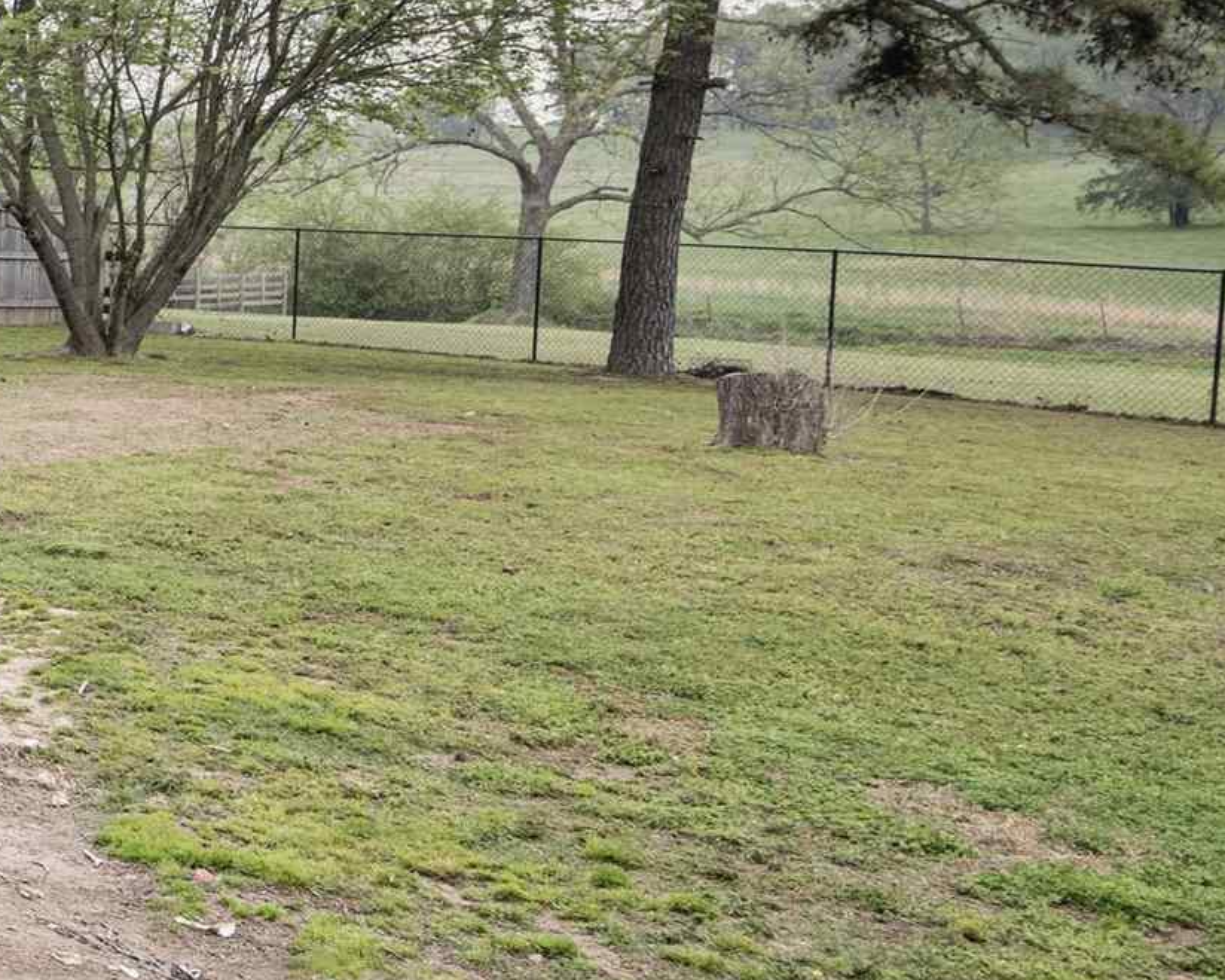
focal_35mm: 56
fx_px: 2030
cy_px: 280
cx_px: -734
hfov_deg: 24.1
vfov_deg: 26.9
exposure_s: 1/250
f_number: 6.3
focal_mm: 16
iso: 1600
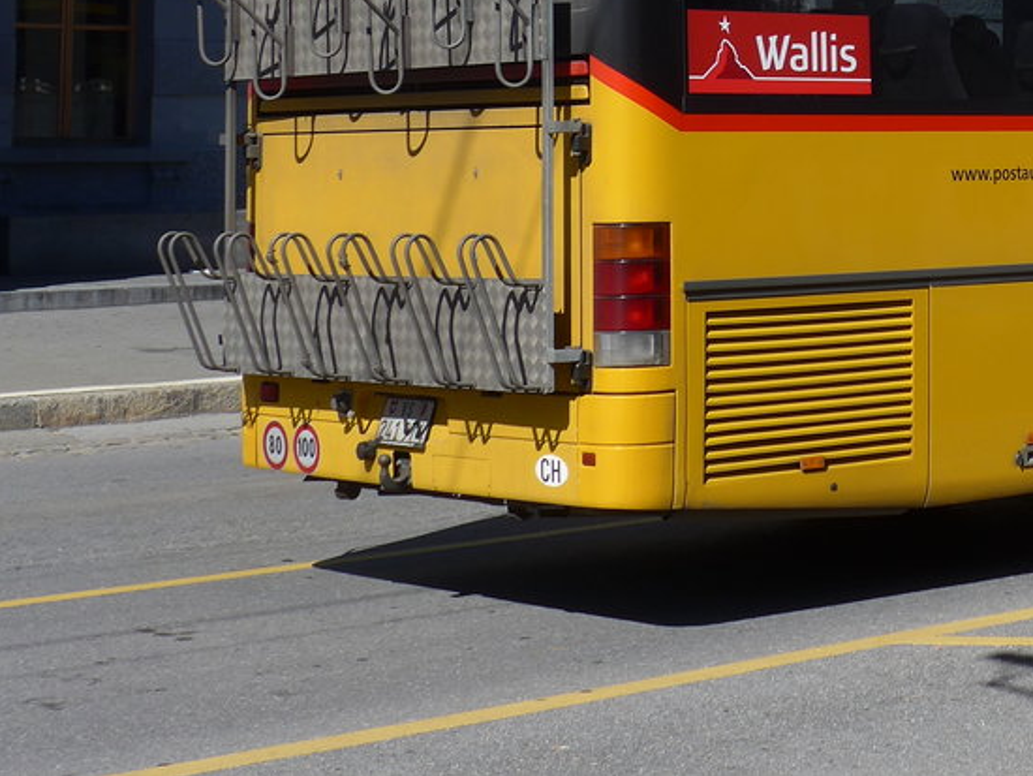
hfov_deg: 19.6
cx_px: 1108
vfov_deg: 15.0
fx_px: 2866
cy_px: -68
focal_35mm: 96
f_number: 3.2
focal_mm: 9
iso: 80
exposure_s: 1/1600
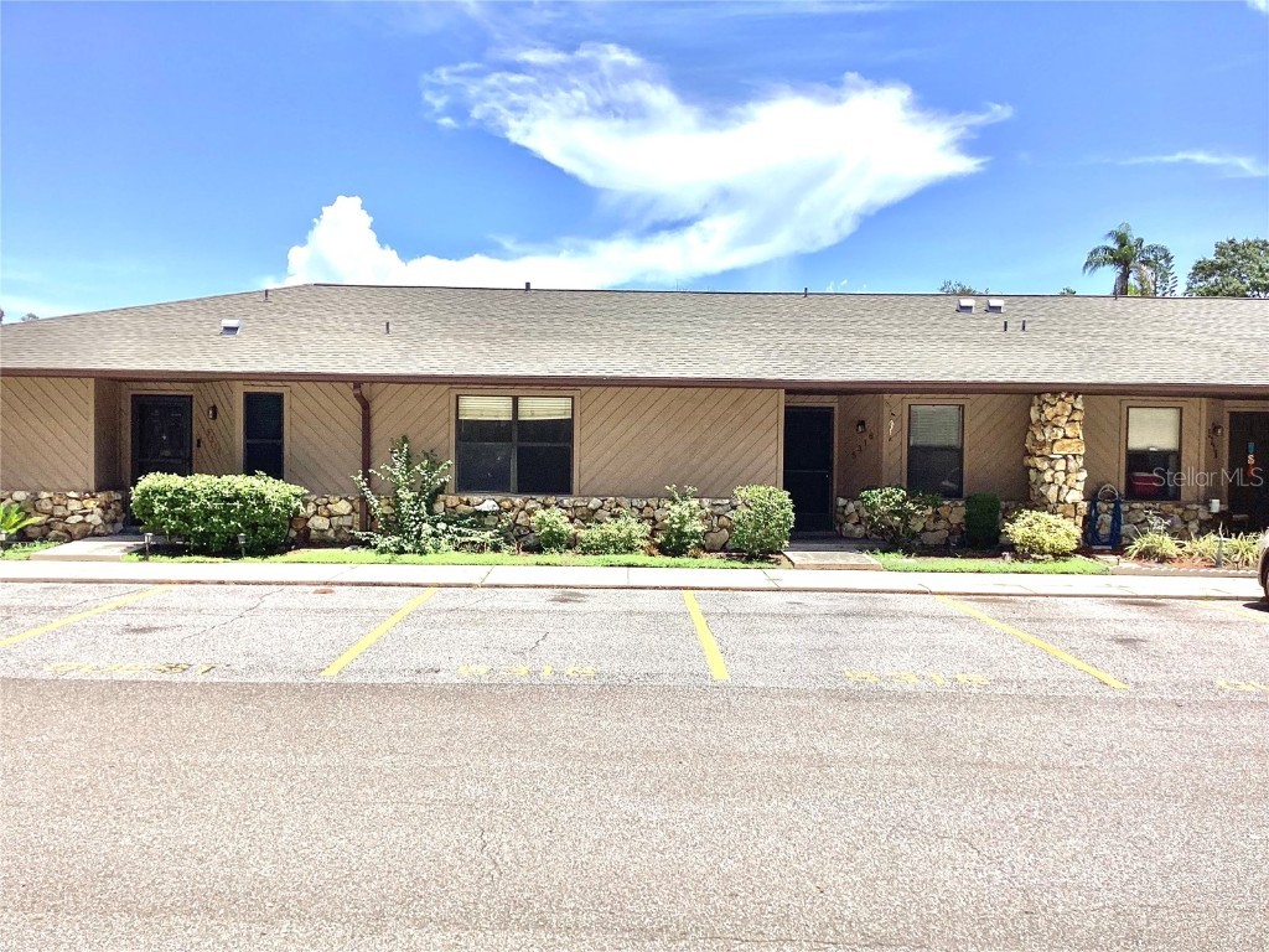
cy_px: 476
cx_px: 634
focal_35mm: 31
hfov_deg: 58.4
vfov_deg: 45.4
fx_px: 1136
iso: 25
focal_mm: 3.3
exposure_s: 1/1852
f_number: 2.4
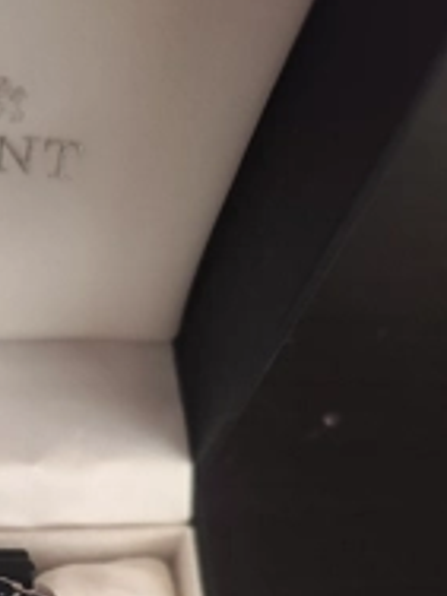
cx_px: -22
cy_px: 602
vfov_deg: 35.1
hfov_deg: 27.6
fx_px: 844
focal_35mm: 49
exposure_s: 1/33.3
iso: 1000
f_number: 1.65
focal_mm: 6.14
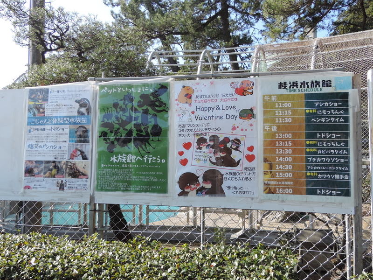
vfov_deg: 46.8
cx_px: 186
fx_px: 323
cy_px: 140
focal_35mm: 30
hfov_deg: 60.0
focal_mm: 5.3
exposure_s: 1/400
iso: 80
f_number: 3.1
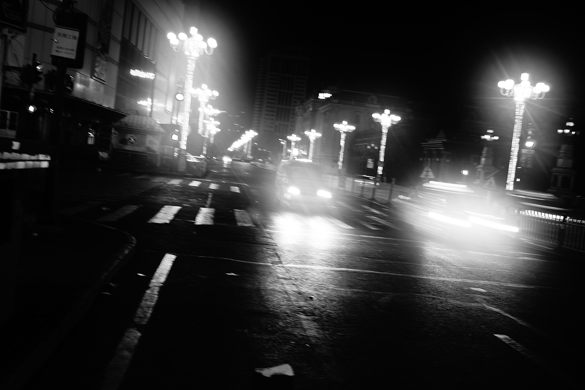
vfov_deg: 31.9
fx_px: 682
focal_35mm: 42
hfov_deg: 46.4
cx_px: 292
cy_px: 195
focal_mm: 28
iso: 200
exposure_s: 1/3
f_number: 4.5
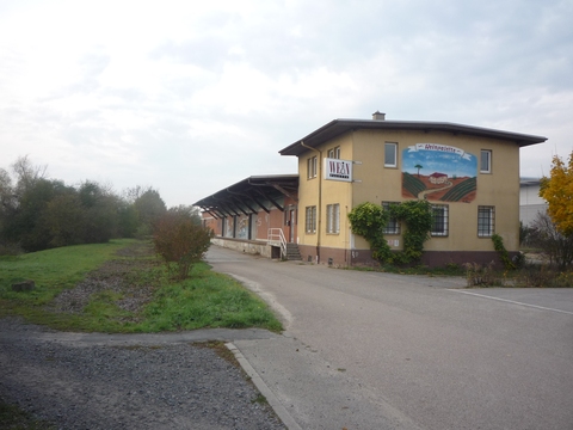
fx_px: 530
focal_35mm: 32
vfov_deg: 44.2
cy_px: 215
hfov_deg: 56.8
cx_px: 286
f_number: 4
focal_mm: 5.2
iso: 100
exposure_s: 1/200
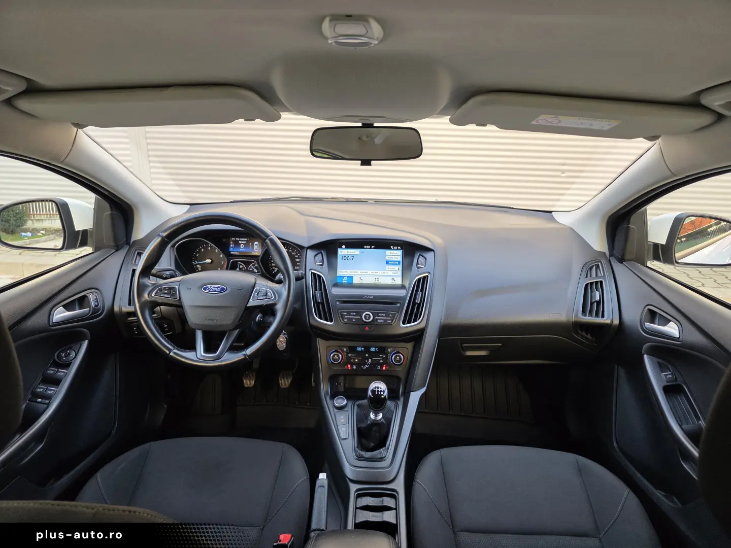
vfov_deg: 58.9
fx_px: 486
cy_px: 274
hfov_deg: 73.9
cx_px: 366
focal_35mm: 23
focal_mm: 6.3
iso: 100
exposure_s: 1/180
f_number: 1.7
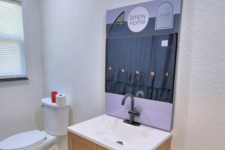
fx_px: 169
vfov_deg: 47.7
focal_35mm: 27
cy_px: 89
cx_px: 109
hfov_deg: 67.4
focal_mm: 10
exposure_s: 1/80
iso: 400
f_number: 4.5
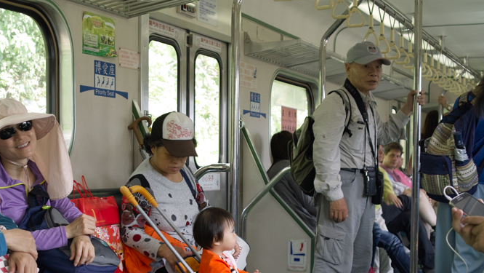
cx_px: 187
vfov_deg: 18.1
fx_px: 847
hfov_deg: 31.8
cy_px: 218
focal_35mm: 66
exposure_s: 1/30
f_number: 2.8
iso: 100
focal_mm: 24.2
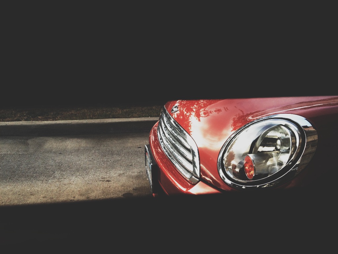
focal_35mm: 35
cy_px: 127
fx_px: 342
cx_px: 169
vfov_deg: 40.7
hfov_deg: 52.6
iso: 50
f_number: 2.4
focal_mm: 4.28
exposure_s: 1/164
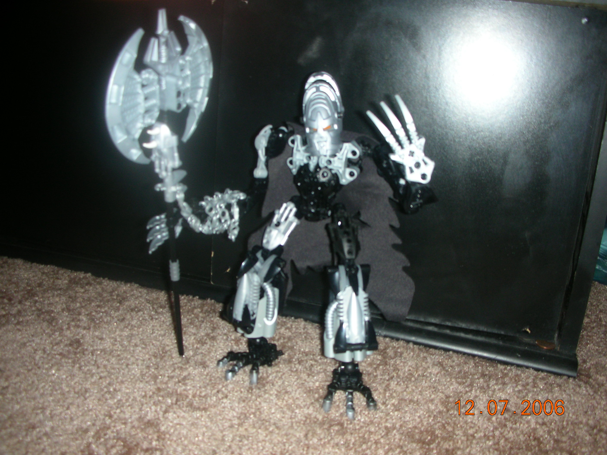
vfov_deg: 40.7
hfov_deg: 52.6
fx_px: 614
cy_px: 228
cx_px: 304
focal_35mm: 35
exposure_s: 1/60.1
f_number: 3
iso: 50
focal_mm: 5.8
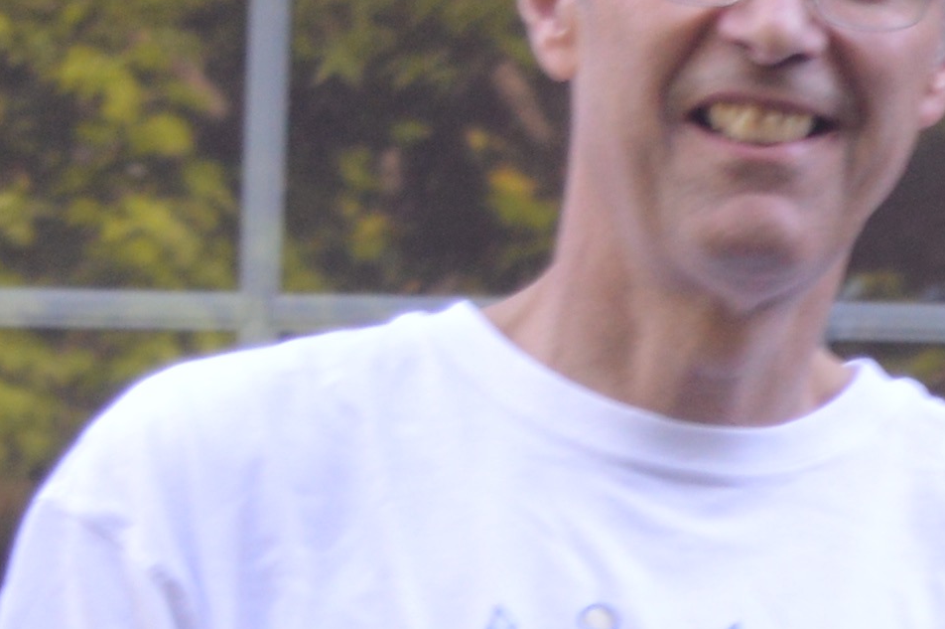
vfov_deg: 3.1
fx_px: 11435
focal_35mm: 436
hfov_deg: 4.6
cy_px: 1478
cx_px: 2380
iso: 400
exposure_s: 1/60
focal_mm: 46
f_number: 5
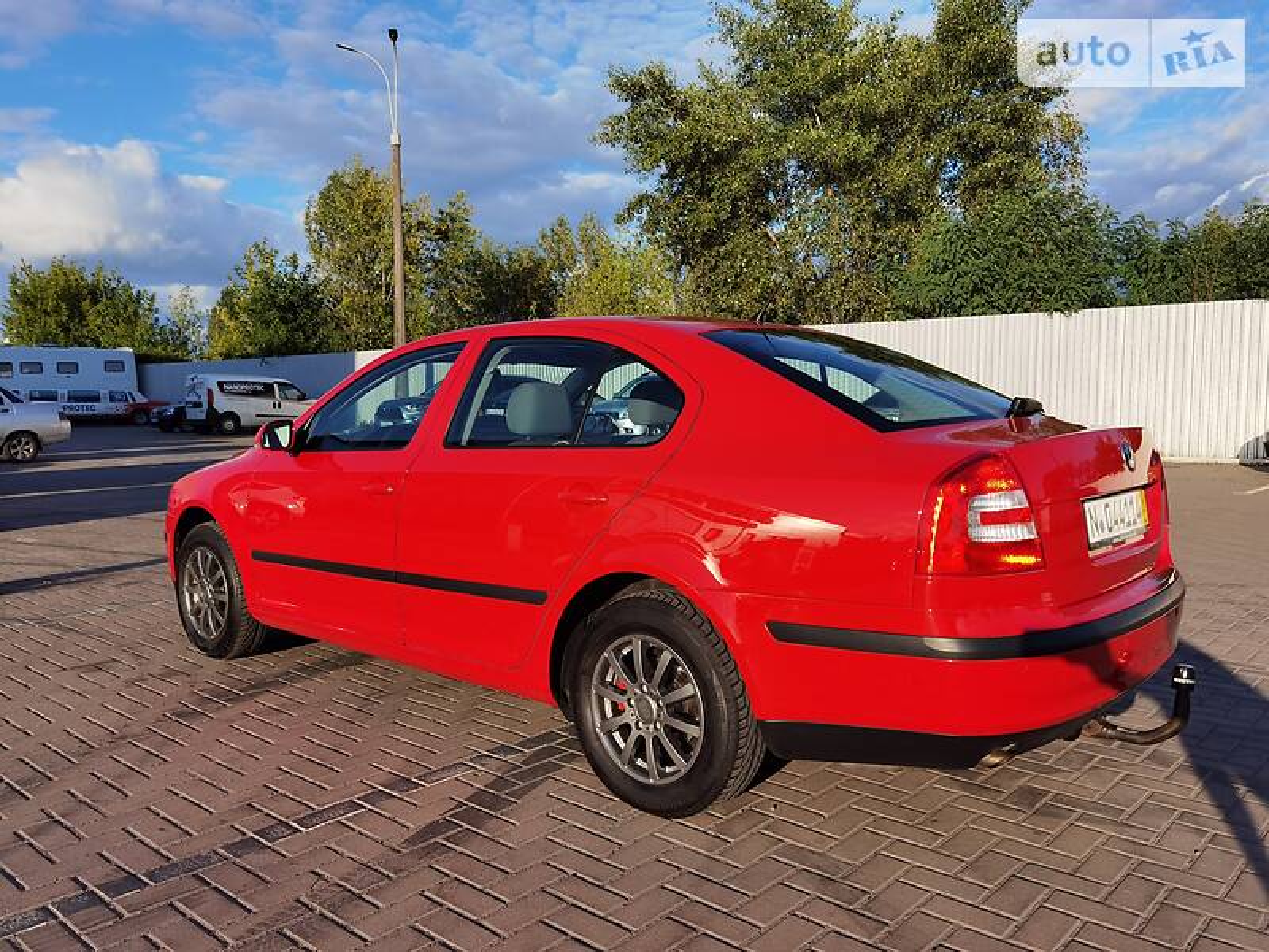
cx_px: 634
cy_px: 476
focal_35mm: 27
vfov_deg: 51.4
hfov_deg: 65.3
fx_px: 990
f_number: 1.9
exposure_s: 1/4854
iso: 50
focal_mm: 6.7
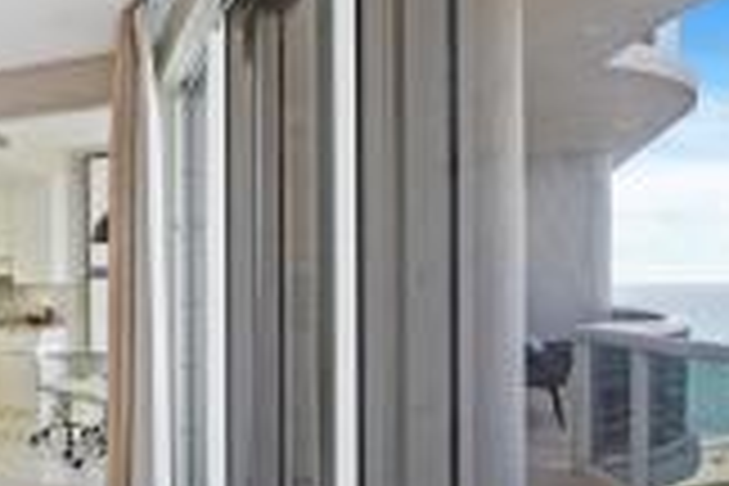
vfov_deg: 34.1
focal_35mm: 39
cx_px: -101
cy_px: 288
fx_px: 790
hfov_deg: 39.1
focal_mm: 14
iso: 200
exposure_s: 1/8
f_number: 8
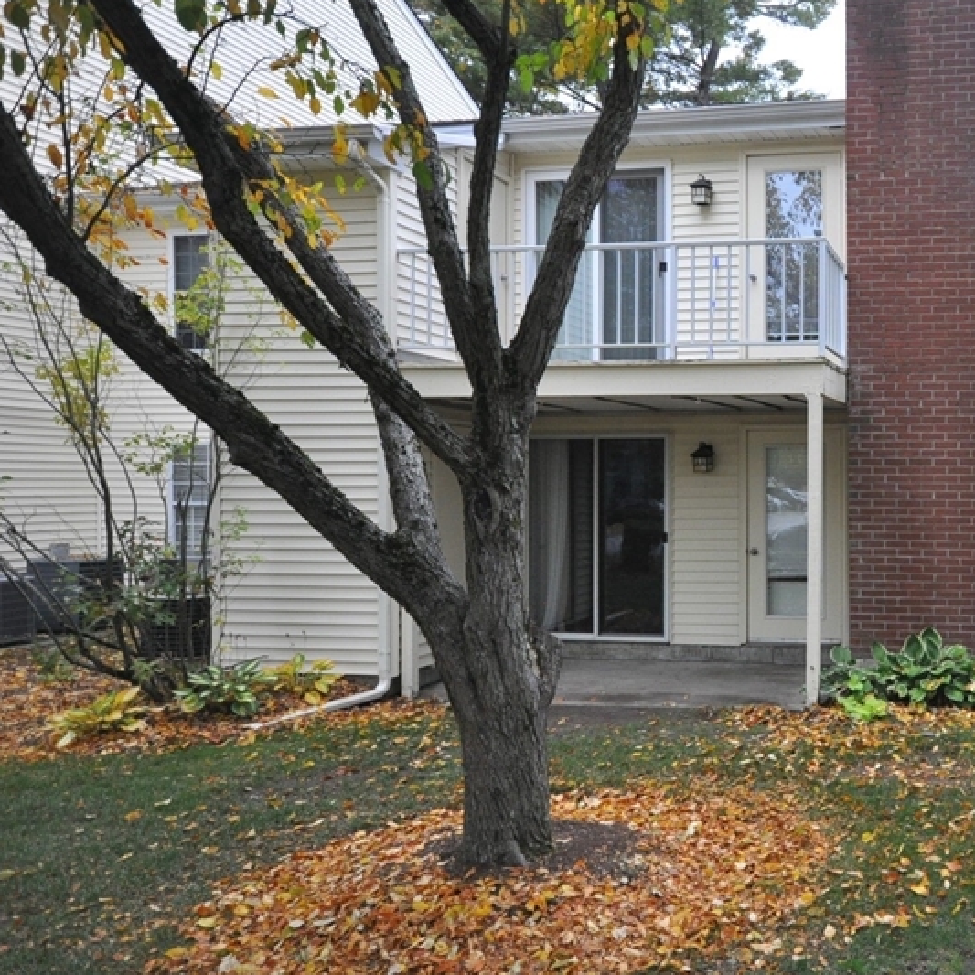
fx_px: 1014
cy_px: 485
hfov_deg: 46.1
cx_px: 889
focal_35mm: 32
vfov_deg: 51.4
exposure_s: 1/60
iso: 800
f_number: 4.5
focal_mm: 13
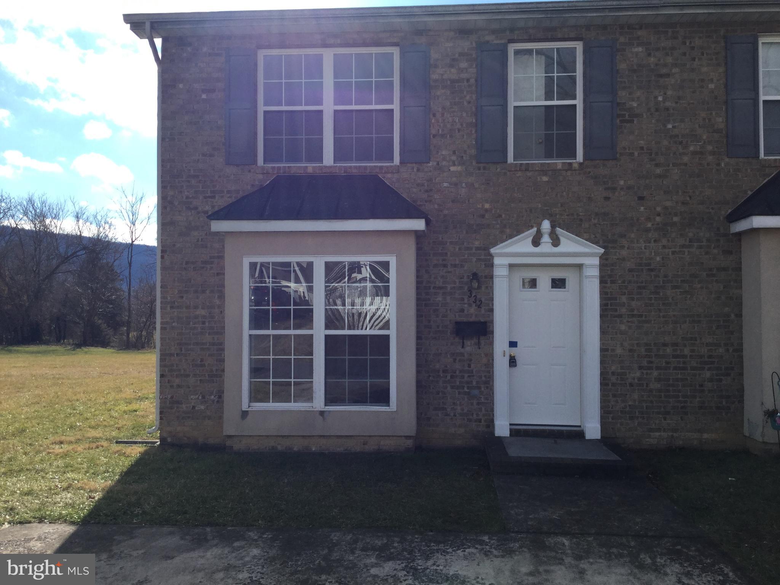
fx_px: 699
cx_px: 390
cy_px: 292
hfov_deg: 58.4
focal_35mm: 31
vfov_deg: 45.4
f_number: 2.4
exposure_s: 1/1217
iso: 25
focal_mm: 3.3
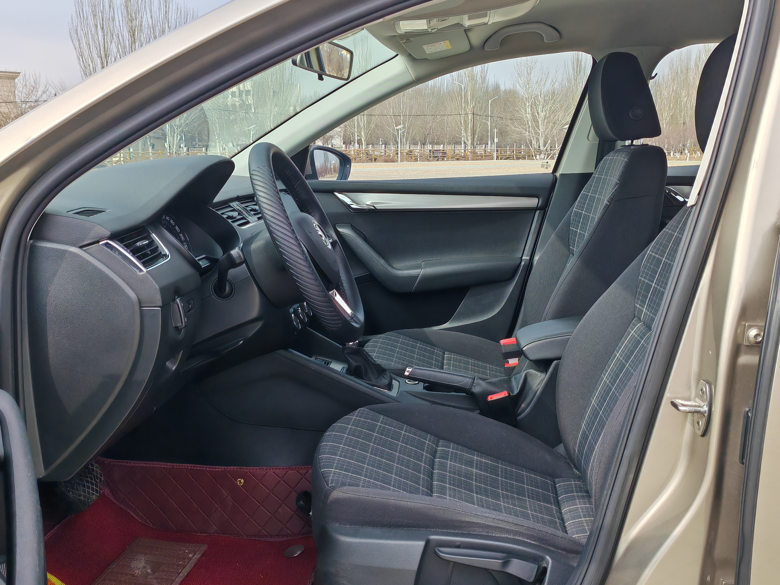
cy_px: 292
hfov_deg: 50.1
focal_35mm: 37
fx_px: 834
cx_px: 390
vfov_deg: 38.7
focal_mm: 5.3
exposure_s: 1/1200
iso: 50
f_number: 1.9
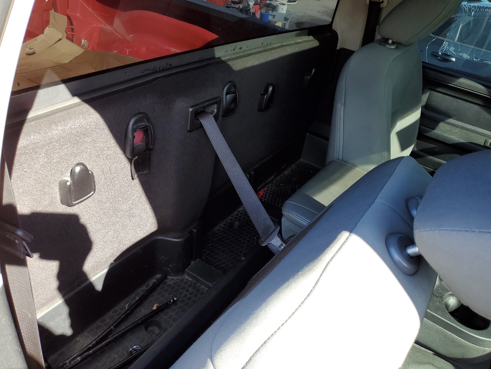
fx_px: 369
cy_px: 184
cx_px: 246
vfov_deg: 53.1
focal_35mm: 26
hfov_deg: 67.3
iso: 50
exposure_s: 1/217
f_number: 1.5
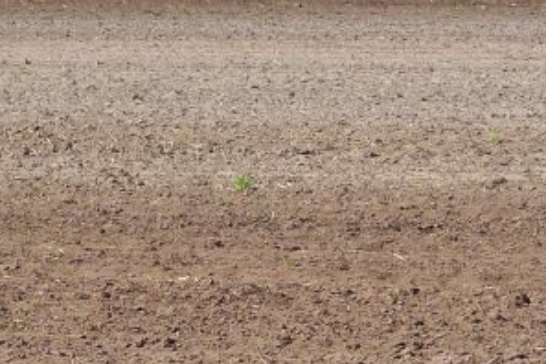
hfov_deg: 3.4
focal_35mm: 596
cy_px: -237
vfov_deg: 2.3
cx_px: -465
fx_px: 9039
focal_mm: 25.6
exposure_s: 1/500
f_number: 4
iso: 100
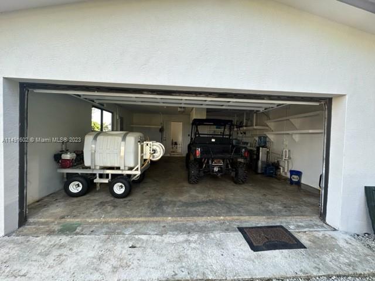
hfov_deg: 102.1
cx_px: 188
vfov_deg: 85.7
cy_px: 140
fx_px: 152
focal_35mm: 14
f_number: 2.2
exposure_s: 1/99
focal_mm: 2.22
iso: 64
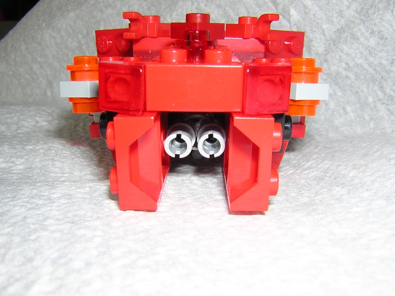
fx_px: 411
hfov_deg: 51.4
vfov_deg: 39.7
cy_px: 148
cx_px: 198
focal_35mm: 36
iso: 100
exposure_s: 1/60.1
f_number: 5.2
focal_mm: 4.7
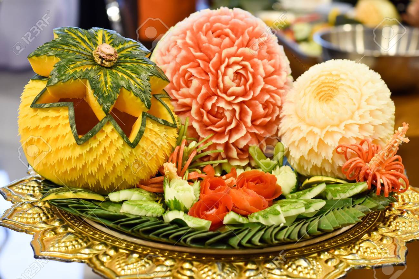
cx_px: 210
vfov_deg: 18.2
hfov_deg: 27.0
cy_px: 140
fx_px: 873
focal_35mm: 75
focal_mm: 50
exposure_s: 1/80
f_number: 4.5
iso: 800
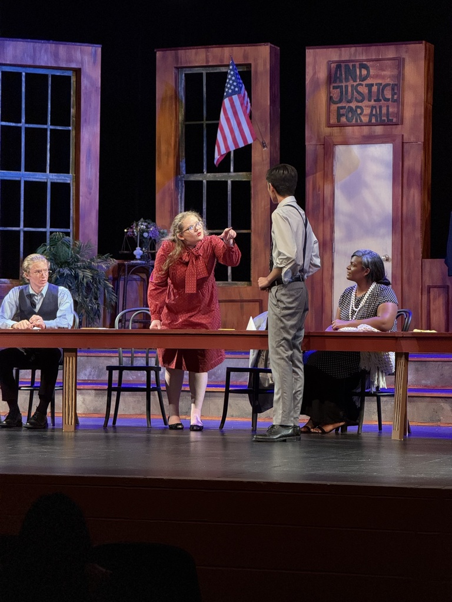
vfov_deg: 16.4
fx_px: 2089
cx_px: 226
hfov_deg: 12.3
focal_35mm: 120
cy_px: 301
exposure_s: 1/60
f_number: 2.8
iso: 640
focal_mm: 15.66
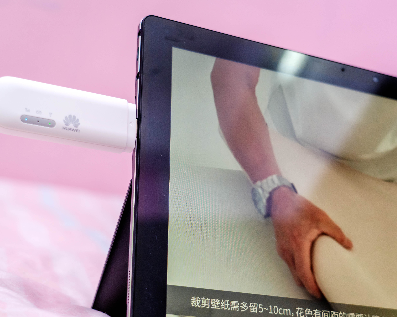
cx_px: 189
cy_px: 194
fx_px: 681
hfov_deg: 32.5
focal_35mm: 58
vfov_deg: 26.2
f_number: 4
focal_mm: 39
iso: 500
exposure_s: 1/160
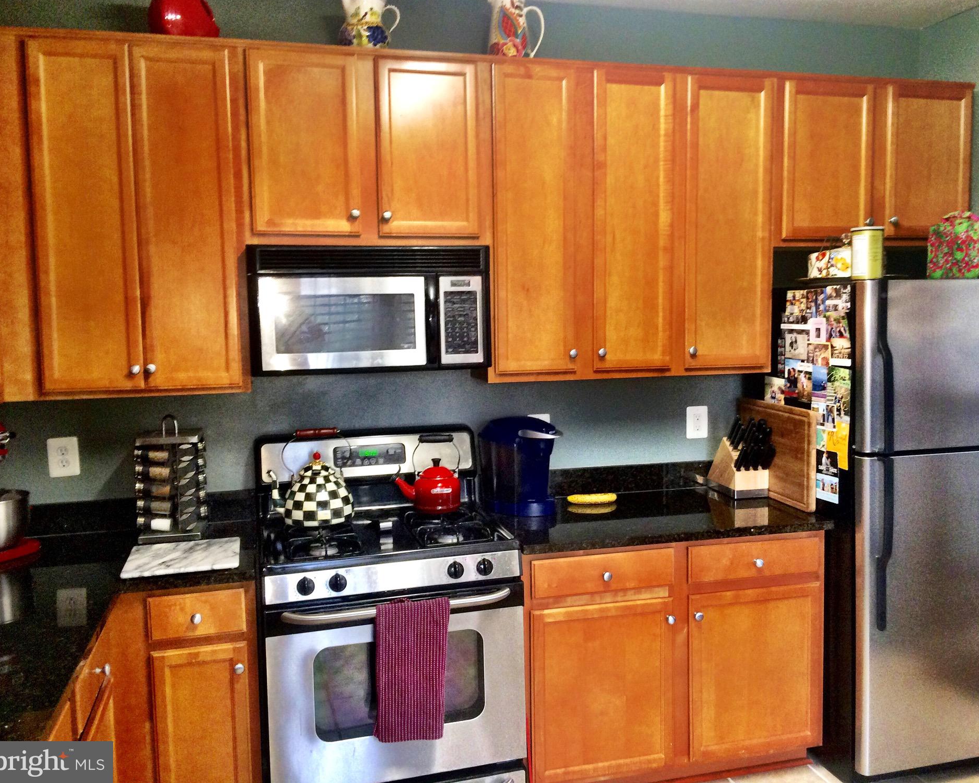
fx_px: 898
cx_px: 518
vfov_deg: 47.1
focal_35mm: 31
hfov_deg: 57.1
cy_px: 382
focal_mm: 4.15
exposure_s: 1/30
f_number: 2.2
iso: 125
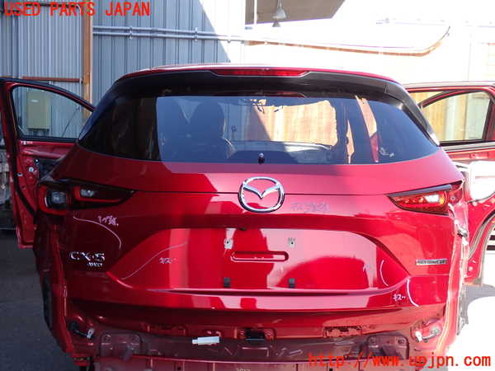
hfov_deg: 45.8
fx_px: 586
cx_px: 248
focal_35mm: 41
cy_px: 186
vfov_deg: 35.1
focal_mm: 7.31
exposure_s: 1/125
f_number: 4
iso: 100
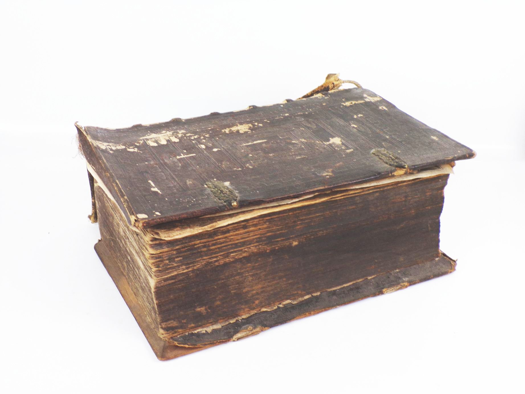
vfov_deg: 29.7
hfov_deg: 38.9
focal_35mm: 49
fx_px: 743
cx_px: 262
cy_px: 197
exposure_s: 1/34
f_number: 3.5
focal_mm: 8.7
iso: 80
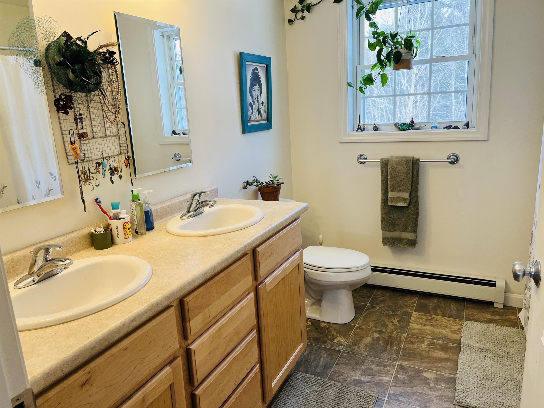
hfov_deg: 67.3
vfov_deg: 53.1
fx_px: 409
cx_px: 272
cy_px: 204
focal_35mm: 26
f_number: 1.6
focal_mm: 5.1
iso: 64
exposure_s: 1/120
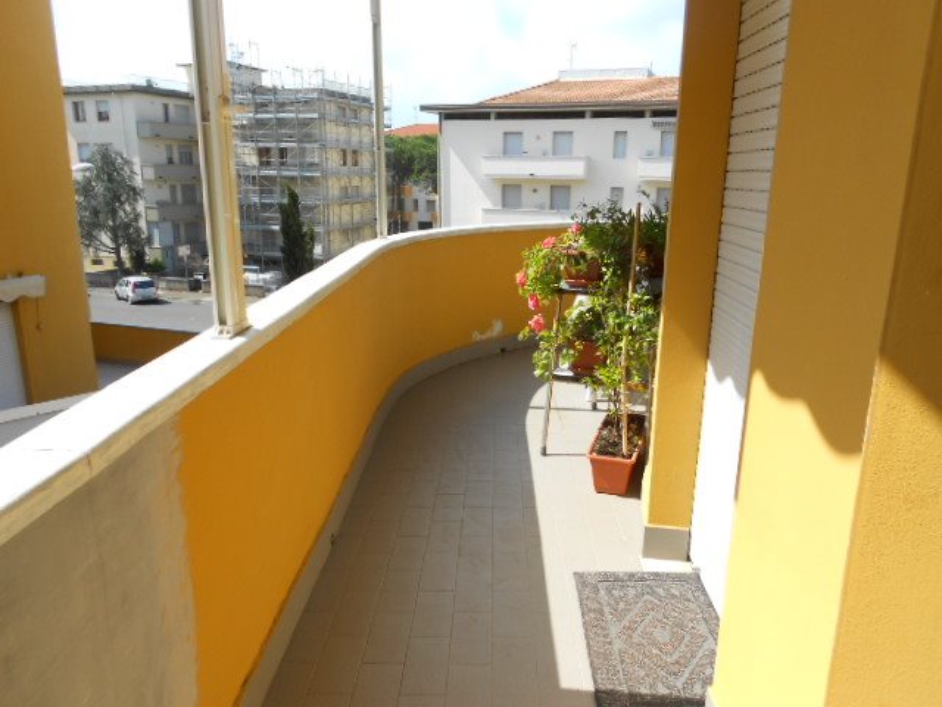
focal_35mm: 26
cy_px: 354
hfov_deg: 67.3
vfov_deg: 53.1
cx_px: 471
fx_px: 708
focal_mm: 4.6
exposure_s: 1/500
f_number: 3.2
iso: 80
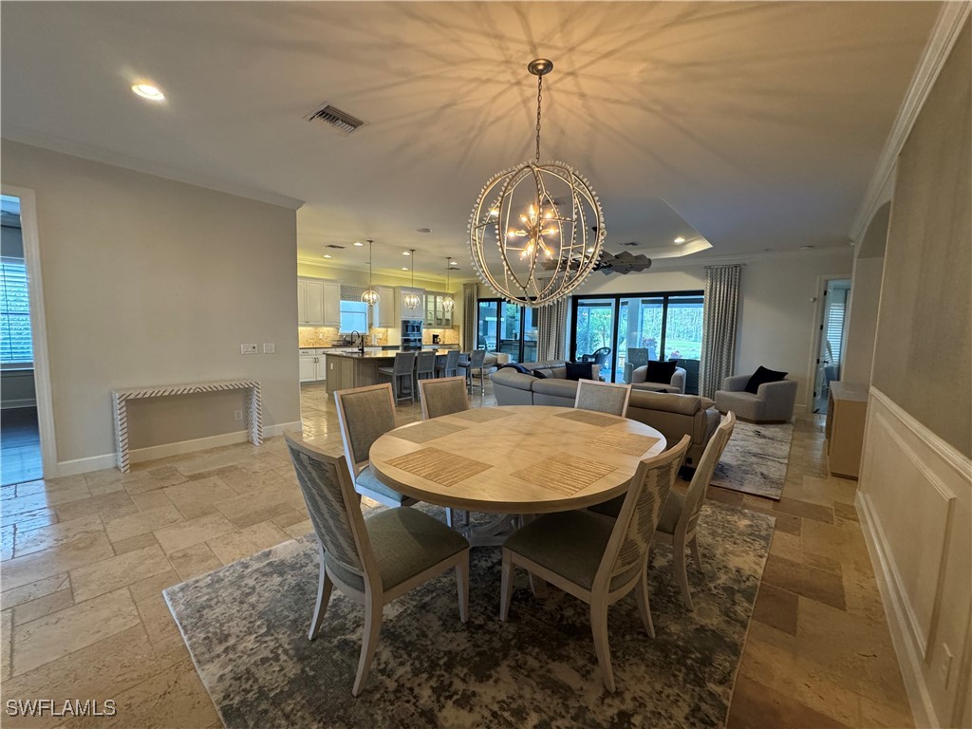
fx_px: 393
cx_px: 486
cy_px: 364
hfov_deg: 102.1
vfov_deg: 85.7
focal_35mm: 14
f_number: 2.2
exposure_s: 1/120
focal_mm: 2.22
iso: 320
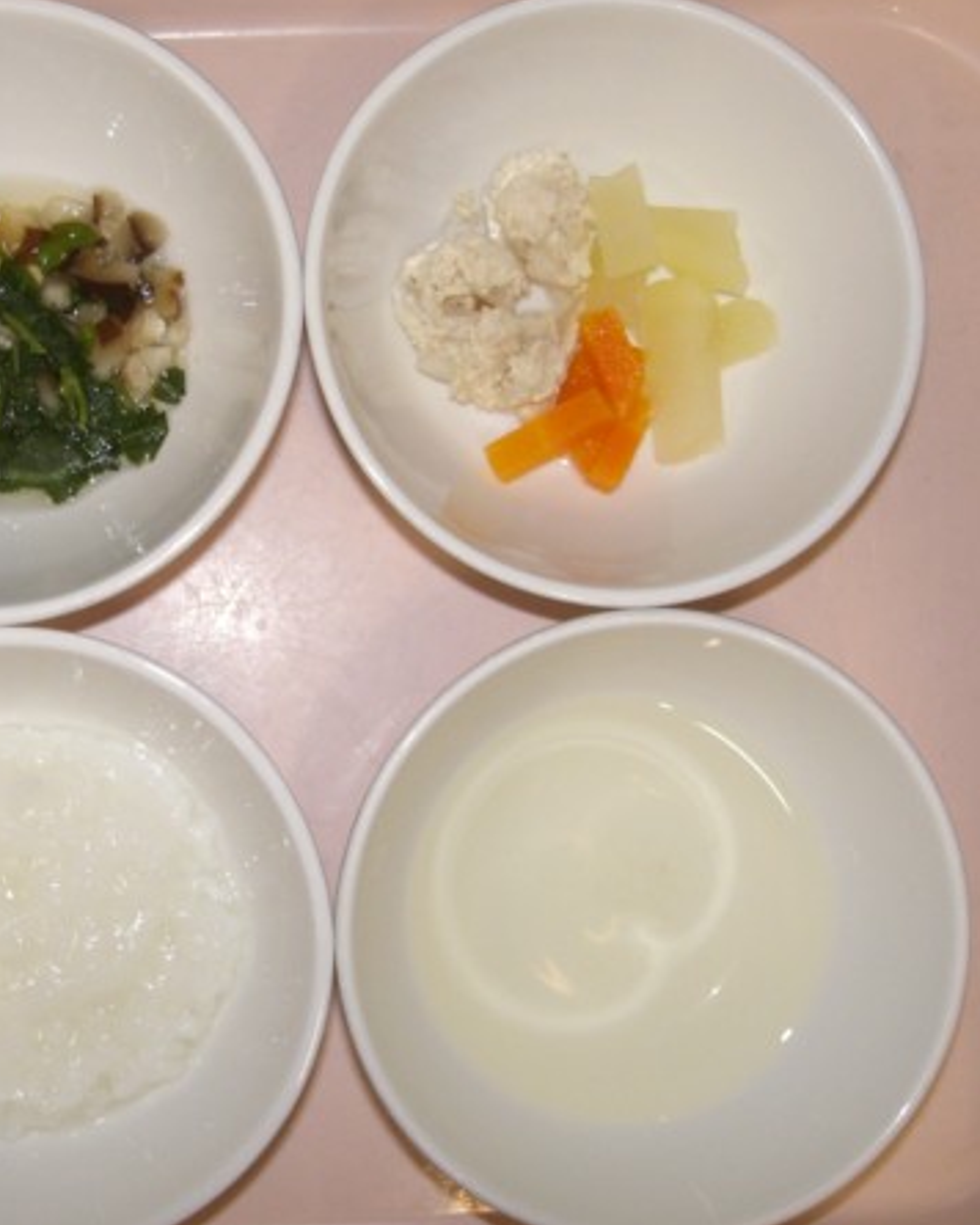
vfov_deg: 37.3
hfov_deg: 29.9
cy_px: 611
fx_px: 1813
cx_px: 270
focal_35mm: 50
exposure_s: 1/60
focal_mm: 6.3
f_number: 3.1
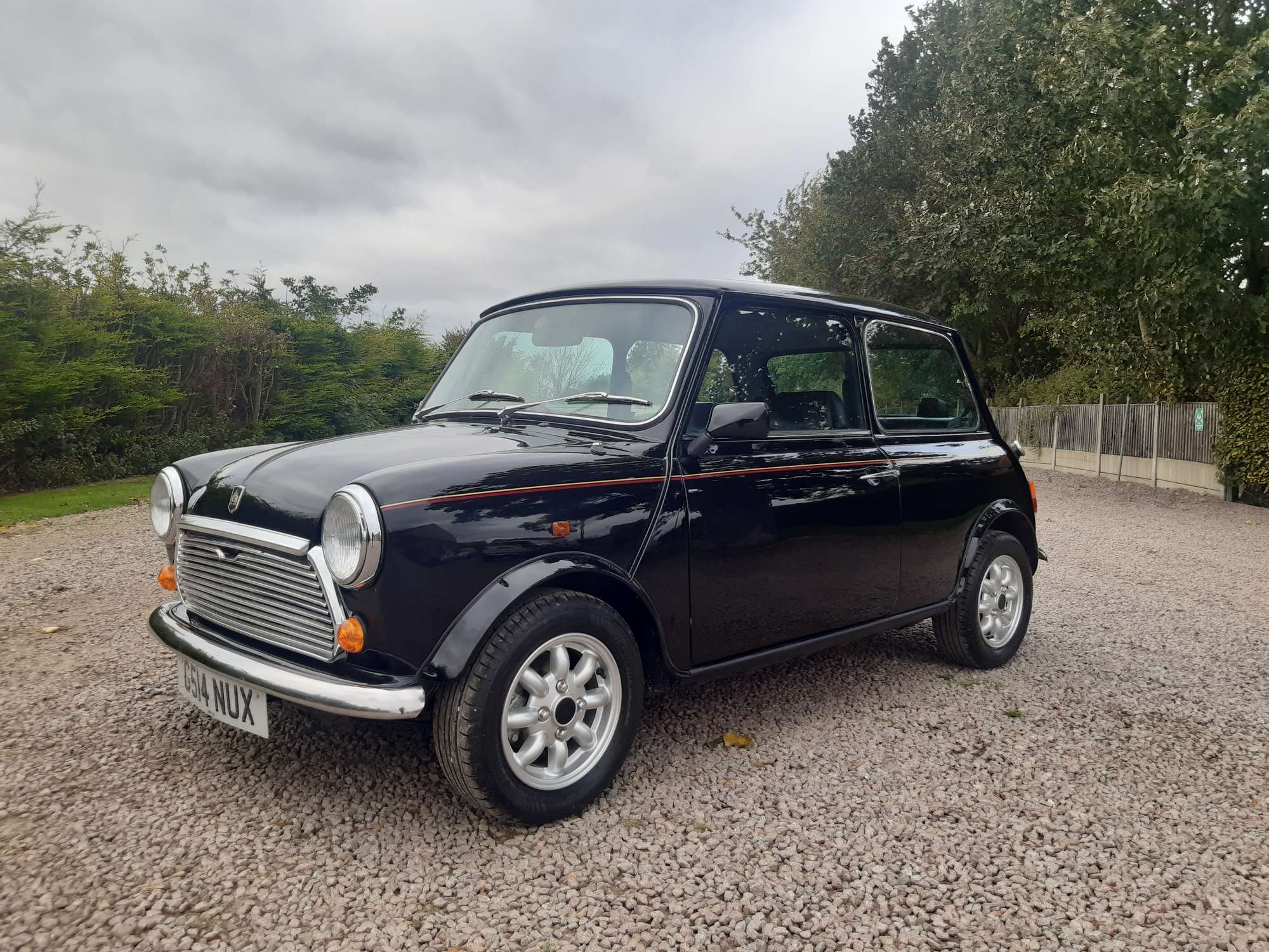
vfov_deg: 53.1
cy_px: 476
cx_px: 634
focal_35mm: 26
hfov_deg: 67.3
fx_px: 953
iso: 40
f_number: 1.7
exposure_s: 1/494
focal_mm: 3.92
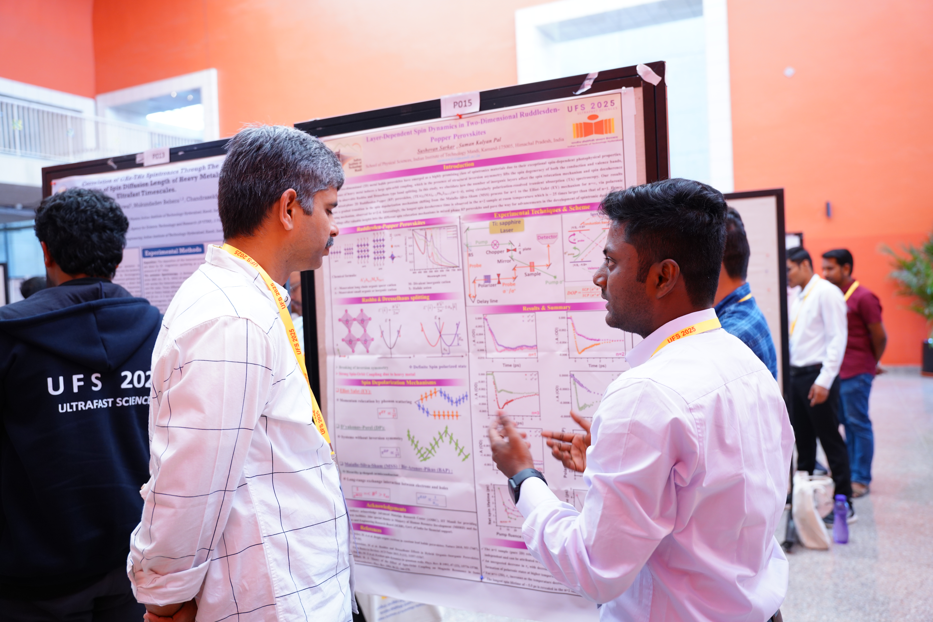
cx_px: 466
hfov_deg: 63.5
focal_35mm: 29
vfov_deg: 44.8
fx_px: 754
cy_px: 311
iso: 800
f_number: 3.2
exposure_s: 1/100
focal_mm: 29.1
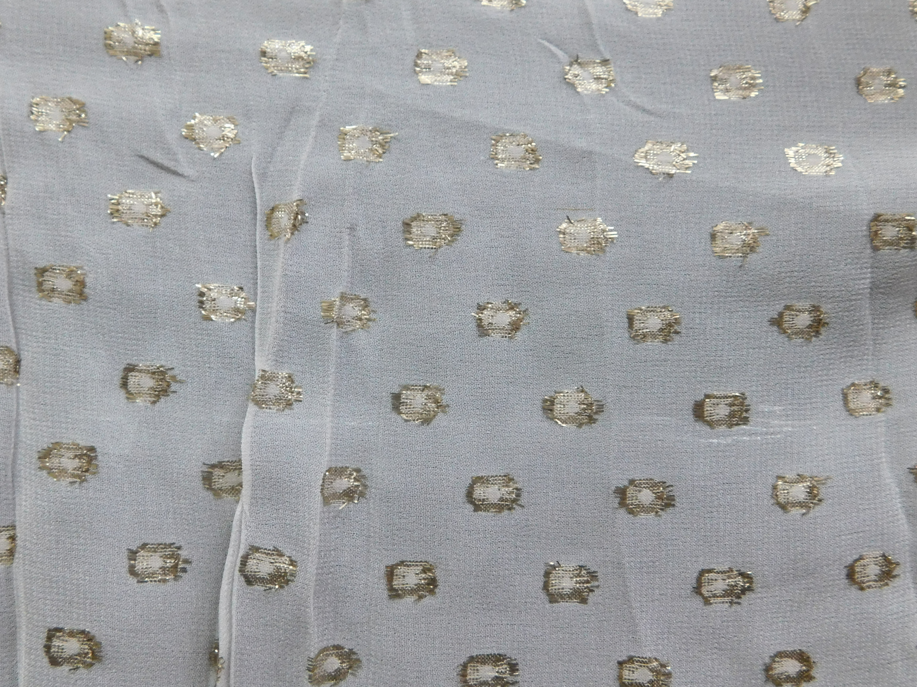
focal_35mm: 30
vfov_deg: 46.8
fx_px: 795
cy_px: 344
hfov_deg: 60.0
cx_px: 458
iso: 400
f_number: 3.2
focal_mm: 5.3
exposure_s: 1/25
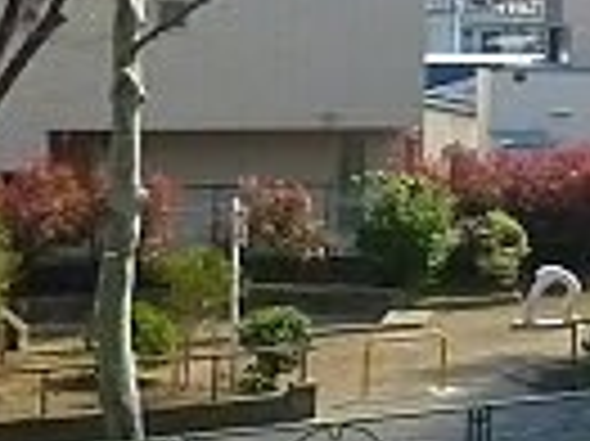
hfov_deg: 23.3
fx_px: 1396
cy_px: -34
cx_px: 522
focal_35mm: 82
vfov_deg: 17.4
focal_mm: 4.5
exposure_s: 1/1600
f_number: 9
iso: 1600
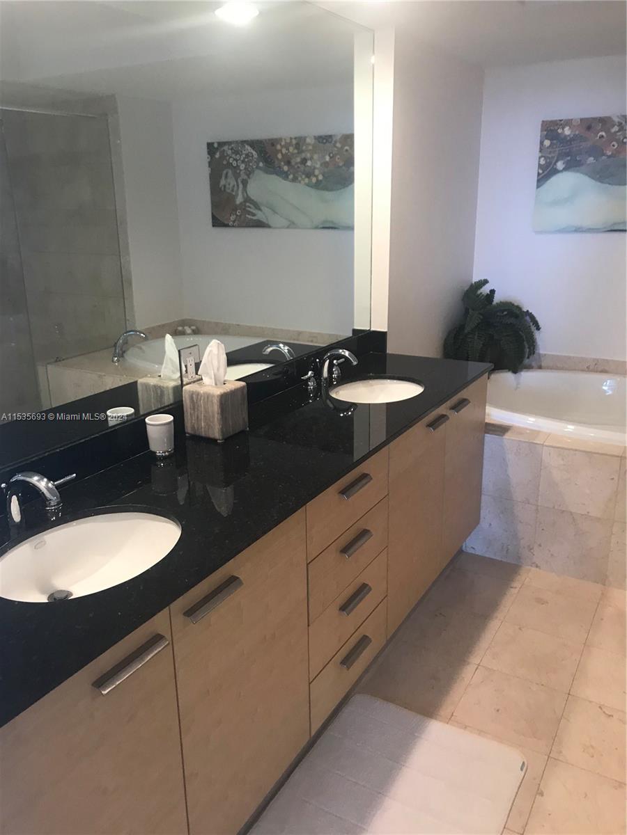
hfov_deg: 49.7
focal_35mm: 28
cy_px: 418
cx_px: 314
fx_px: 676
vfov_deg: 63.4
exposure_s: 1/17
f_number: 1.8
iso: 40
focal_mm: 3.99
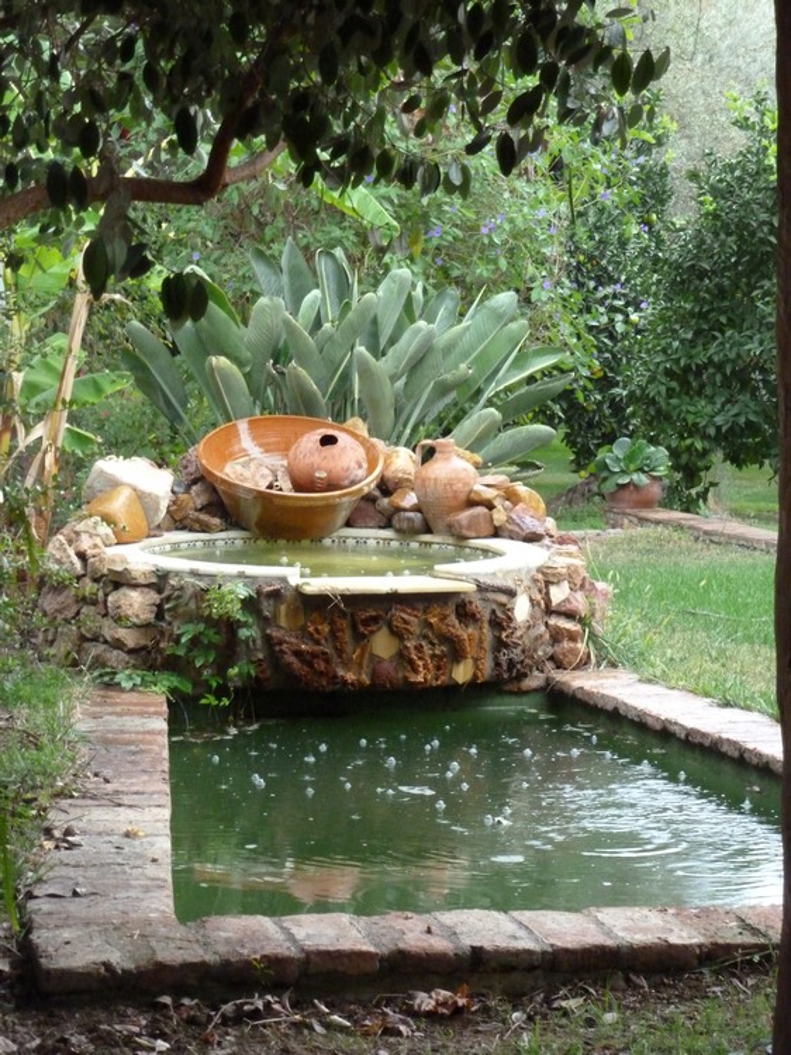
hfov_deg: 16.6
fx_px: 2713
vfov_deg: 22.0
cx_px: 396
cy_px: 528
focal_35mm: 89
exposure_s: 1/20
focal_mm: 16
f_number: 4.9
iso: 800
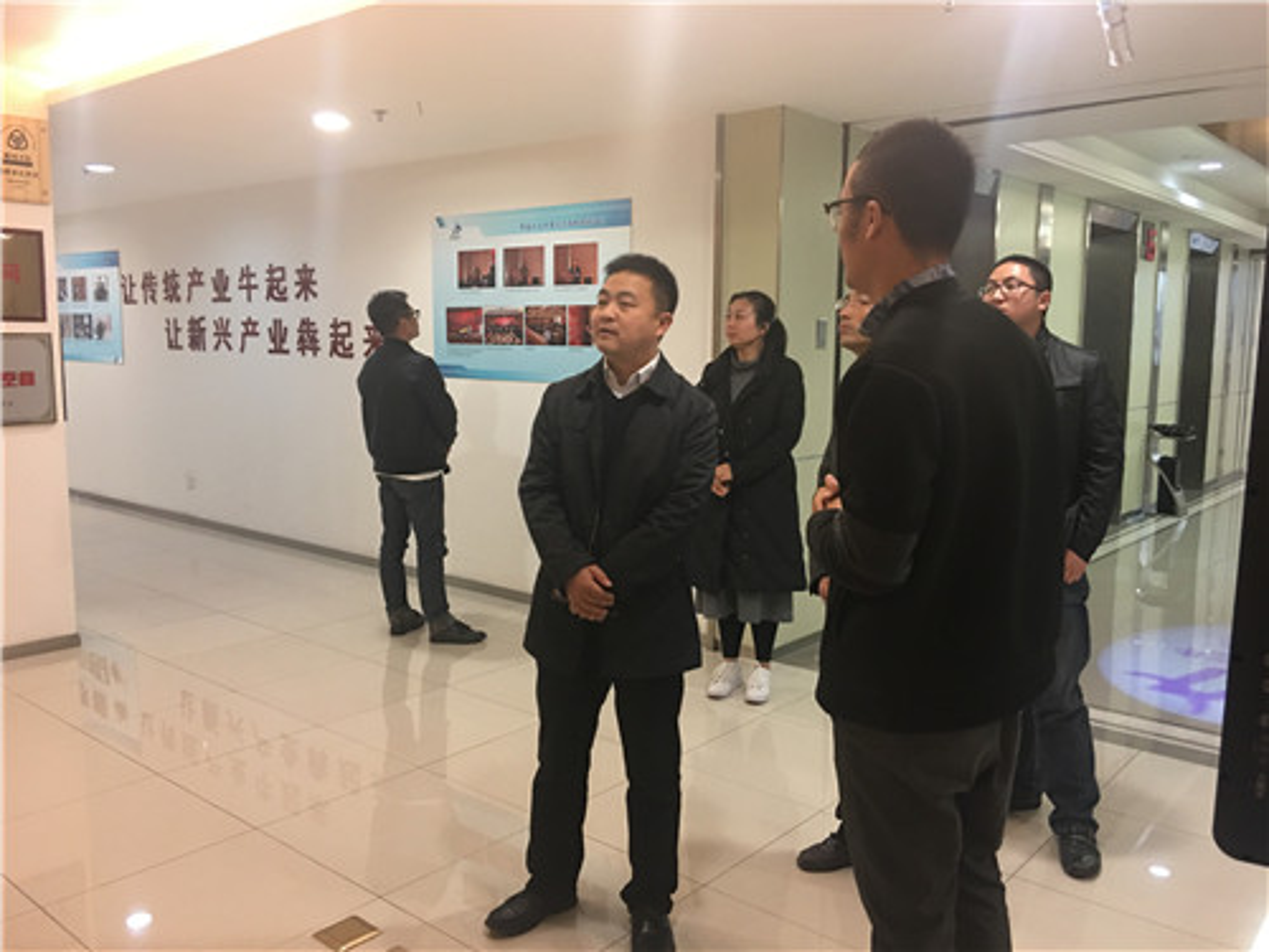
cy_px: 476
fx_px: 1063
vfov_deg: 48.2
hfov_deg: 61.7
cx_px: 634
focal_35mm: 29
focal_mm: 4.15
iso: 80
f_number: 2.2
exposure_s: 1/17
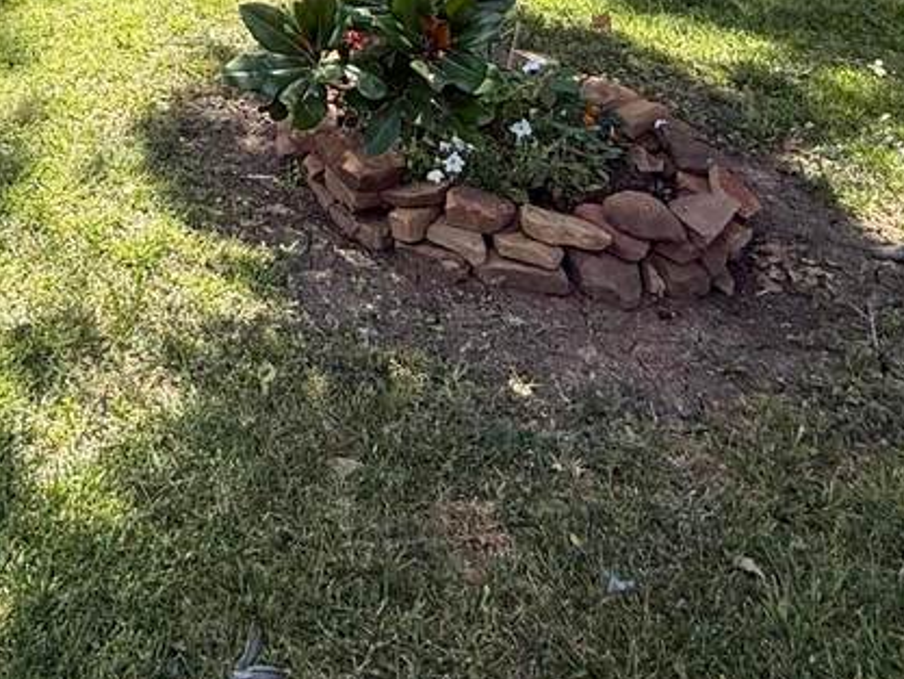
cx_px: 100
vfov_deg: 26.2
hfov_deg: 40.7
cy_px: -297
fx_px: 1123
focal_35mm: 43
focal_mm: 2.22
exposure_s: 1/465
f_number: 2.2
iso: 64
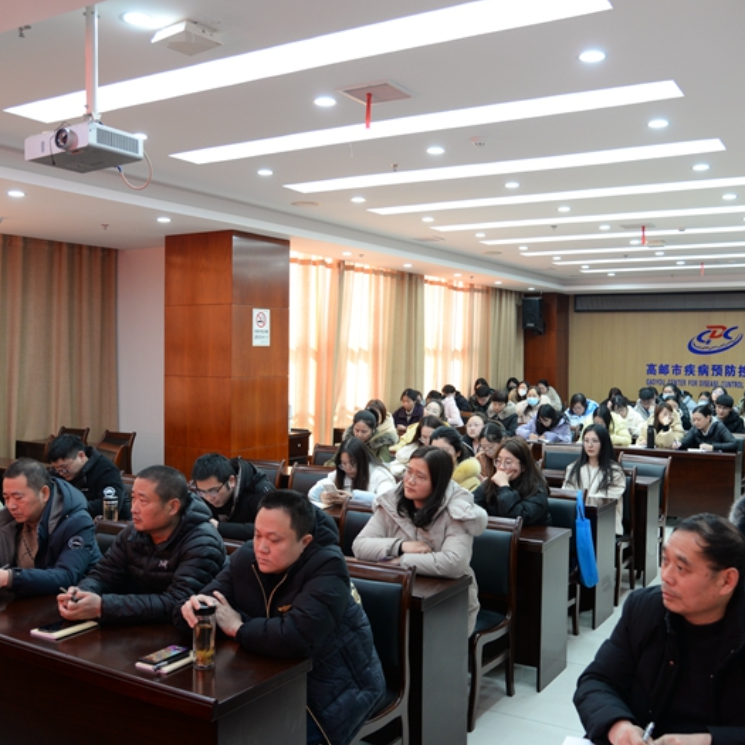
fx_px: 852
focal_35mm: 35
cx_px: 397
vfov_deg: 47.2
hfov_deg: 47.2
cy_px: 377
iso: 800
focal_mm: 27
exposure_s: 1/40
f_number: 4
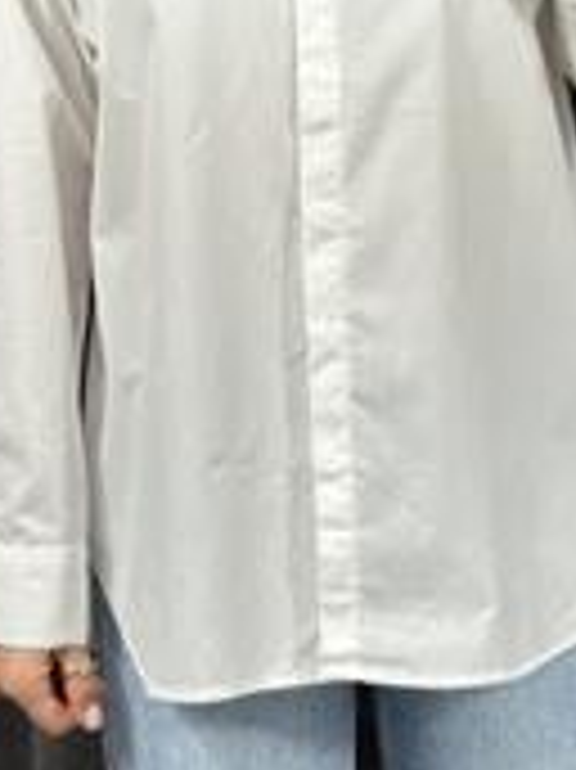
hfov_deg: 12.7
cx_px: 342
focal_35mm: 116
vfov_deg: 16.8
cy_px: 92
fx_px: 2577
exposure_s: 1/101
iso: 64
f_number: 1.78
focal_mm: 6.86
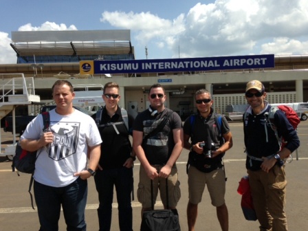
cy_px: 116
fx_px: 294
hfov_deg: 55.4
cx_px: 154
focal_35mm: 33
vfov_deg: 42.9
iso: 50
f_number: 2.4
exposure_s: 1/1506
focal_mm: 4.13
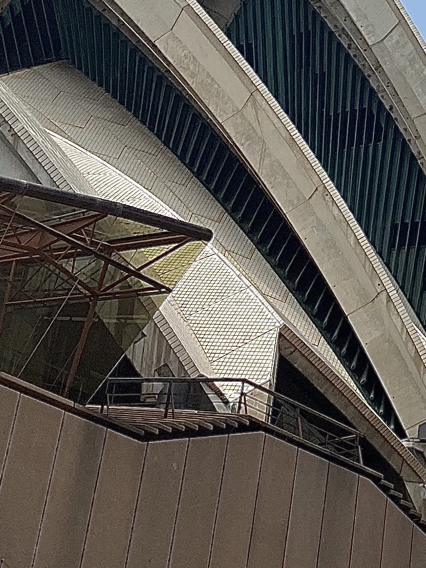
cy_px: 34
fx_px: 1591
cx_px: 606
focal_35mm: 97
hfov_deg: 14.4
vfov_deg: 19.8
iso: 32
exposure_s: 1/6452
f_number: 1.8
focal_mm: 4.25
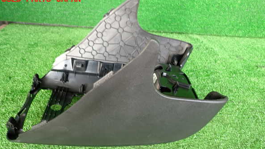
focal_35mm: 31
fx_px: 218
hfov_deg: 62.6
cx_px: 134
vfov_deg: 37.5
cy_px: 94
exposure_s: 1/30
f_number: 2.2
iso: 250
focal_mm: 5.05
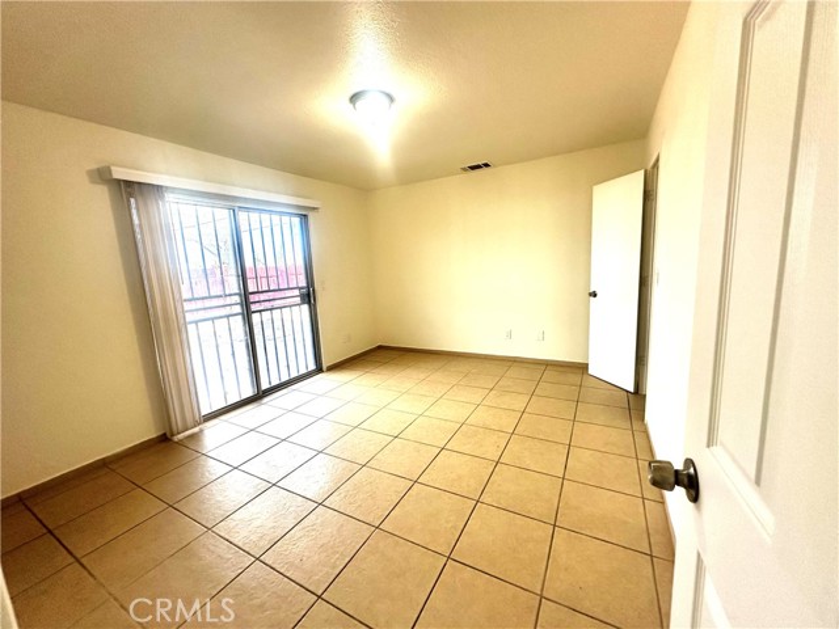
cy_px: 314
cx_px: 420
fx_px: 339
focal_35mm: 14
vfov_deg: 85.7
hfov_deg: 102.1
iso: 125
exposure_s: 1/120
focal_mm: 2.22
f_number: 2.2
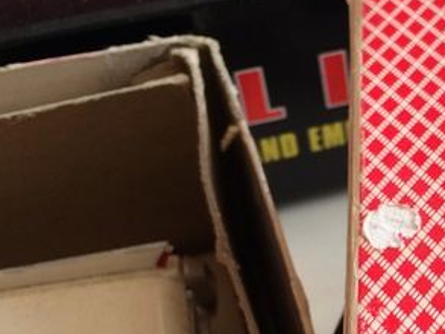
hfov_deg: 19.7
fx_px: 1183
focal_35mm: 92
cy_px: 250
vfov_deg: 16.0
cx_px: 563
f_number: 2.2
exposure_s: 1/60
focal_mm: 4.12
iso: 40
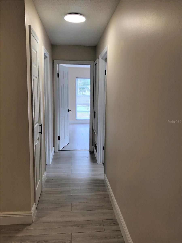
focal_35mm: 28
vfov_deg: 63.4
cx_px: 91
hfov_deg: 49.7
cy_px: 122
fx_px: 196
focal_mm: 3.99
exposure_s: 1/120
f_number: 1.8
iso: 50
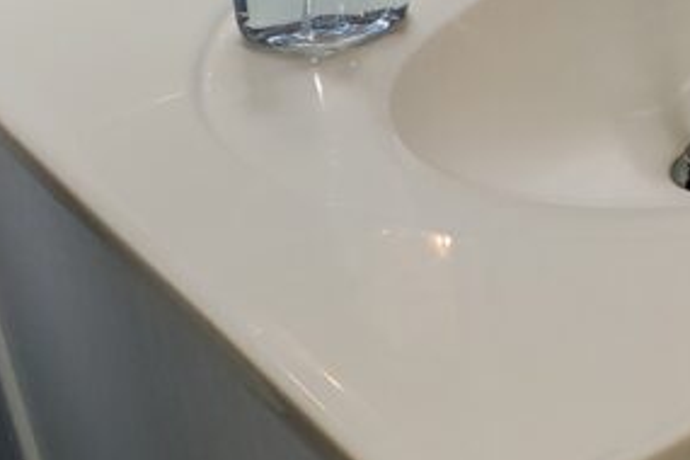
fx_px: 1859
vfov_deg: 14.1
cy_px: 189
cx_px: 867
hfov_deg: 19.6
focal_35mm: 97
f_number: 2.4
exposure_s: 1/120
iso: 100
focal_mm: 4.3
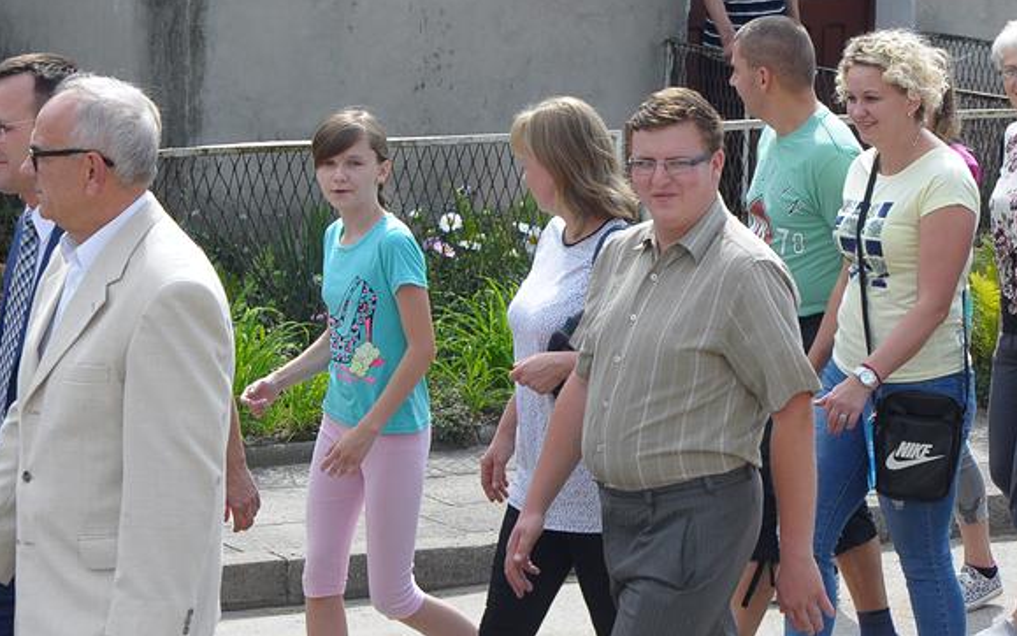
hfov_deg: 13.3
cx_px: 683
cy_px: 319
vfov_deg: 8.4
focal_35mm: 157
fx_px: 4352
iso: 640
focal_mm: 70
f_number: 8
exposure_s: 1/1000
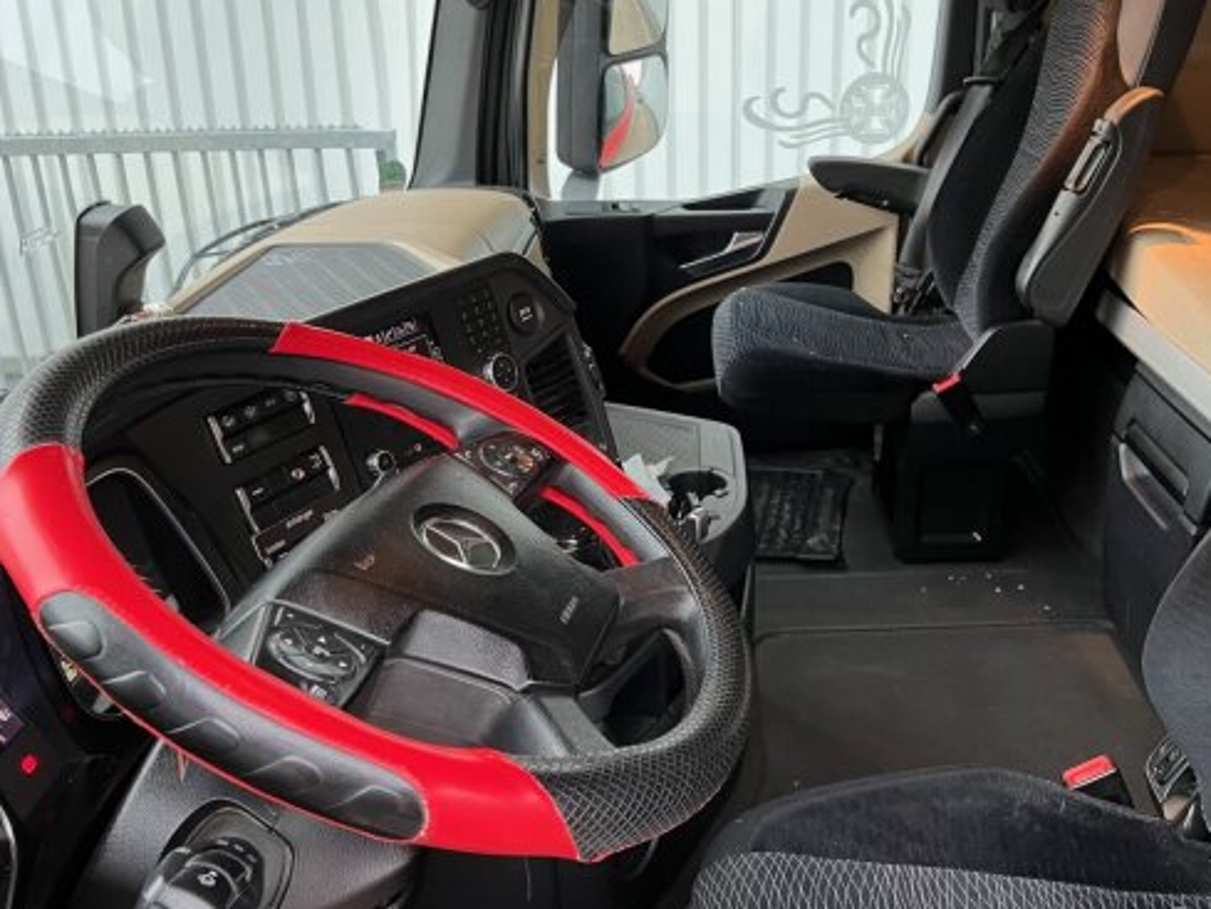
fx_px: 1190
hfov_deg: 53.8
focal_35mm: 34
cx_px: 691
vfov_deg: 41.8
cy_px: 406
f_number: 1.5
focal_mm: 5.7
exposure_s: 1/74
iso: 125
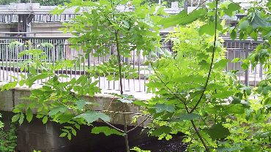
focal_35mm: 70
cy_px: 107
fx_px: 503
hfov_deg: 30.2
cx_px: 127
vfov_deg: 17.2
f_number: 3
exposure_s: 1/90
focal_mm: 7
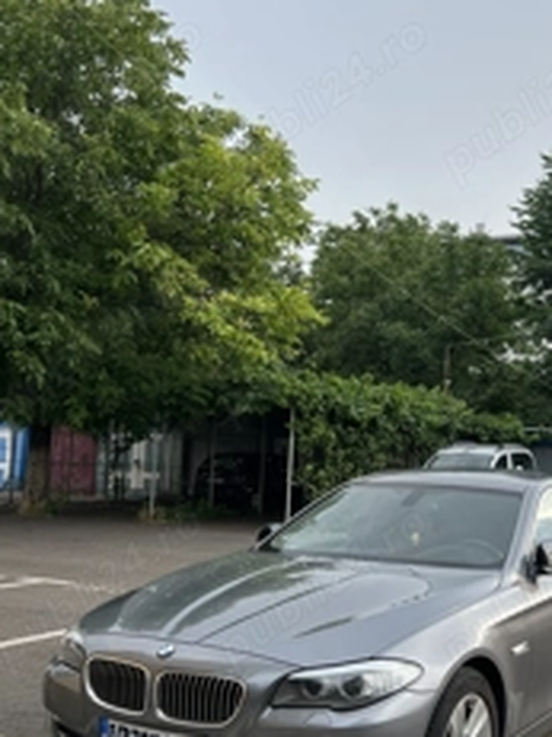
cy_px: 396
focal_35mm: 45
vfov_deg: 42.1
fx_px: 958
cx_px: 434
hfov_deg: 31.4
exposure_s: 1/887
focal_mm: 5.7
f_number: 1.5
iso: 50
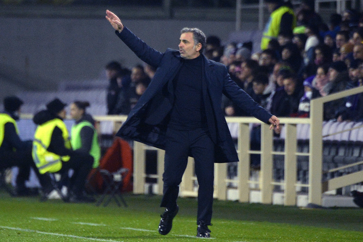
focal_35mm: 400
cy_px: 121
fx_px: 4033
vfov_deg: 3.4
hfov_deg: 5.2
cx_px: 182
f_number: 5.6
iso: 2500
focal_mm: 400
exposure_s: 1/1000
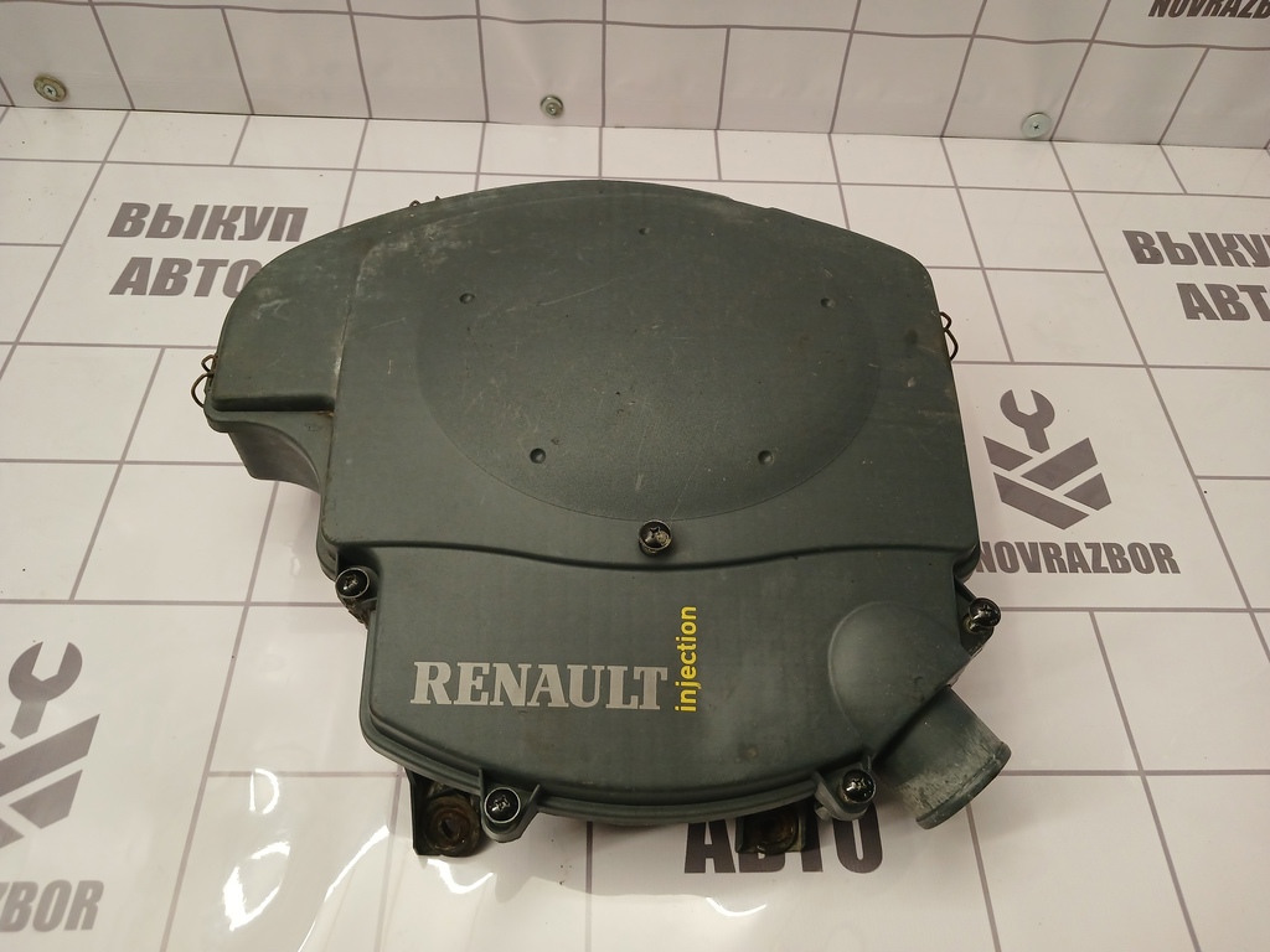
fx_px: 991
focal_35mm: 27
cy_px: 476
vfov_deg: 51.4
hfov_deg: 65.3
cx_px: 635
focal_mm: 4
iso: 125
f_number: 1.8
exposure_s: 1/50
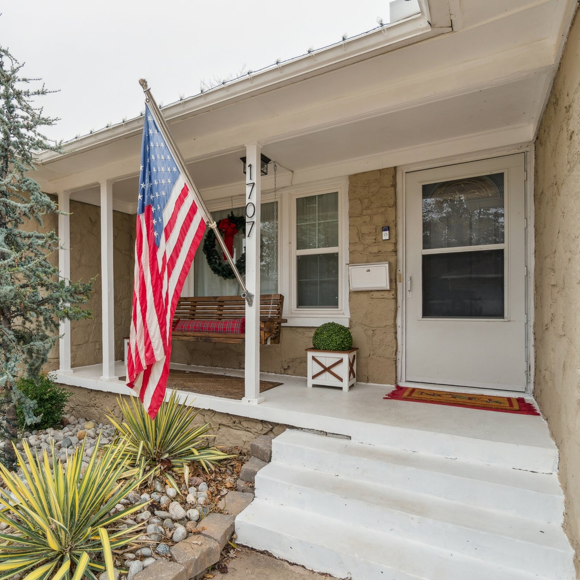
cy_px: 292
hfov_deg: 67.2
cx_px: 166
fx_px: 411
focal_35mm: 22
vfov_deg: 70.5
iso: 100
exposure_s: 1/160
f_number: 8
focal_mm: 11
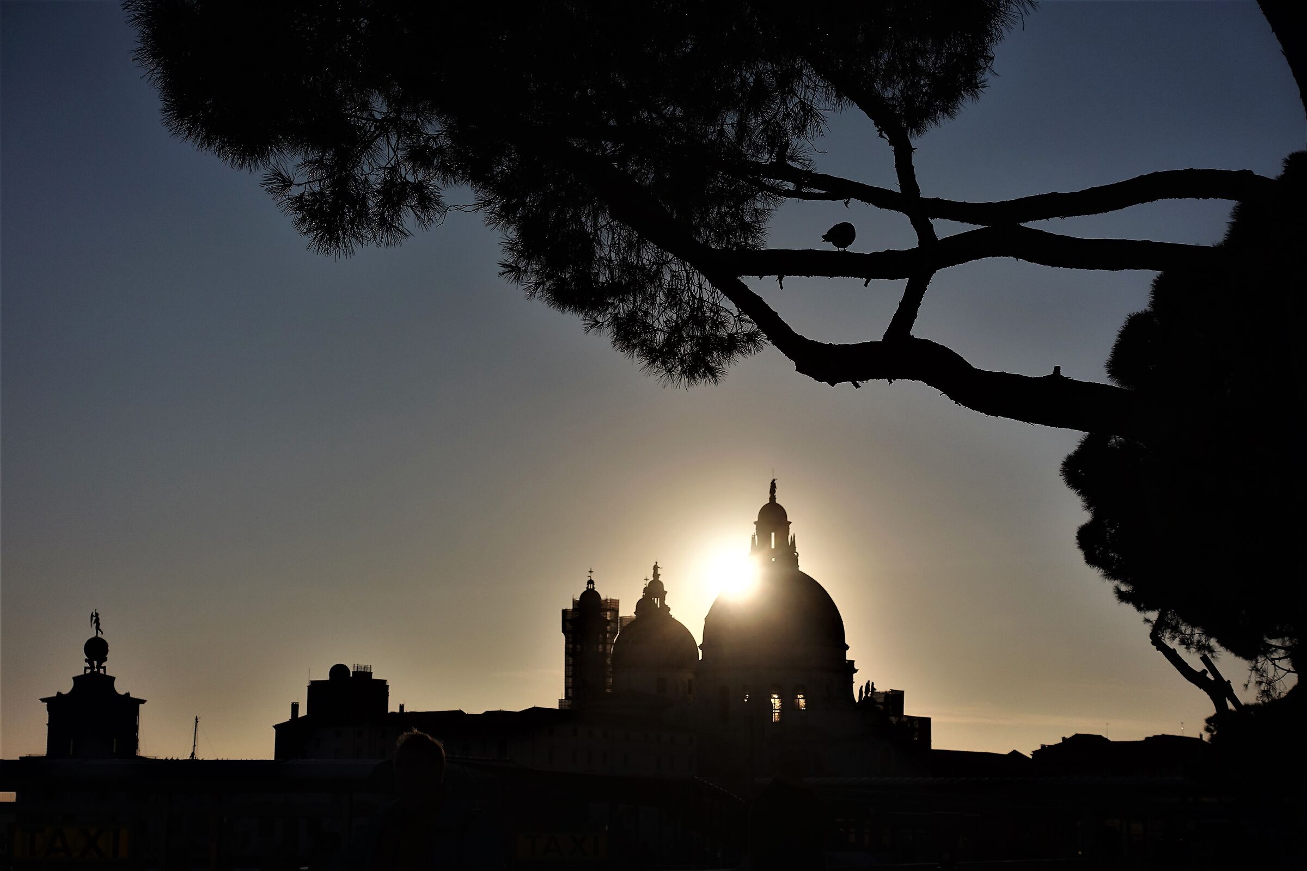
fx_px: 2541
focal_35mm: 70
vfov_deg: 19.5
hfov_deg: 28.8
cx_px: 654
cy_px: 436
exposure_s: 1/800
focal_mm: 25.7
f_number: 4.5
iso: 125
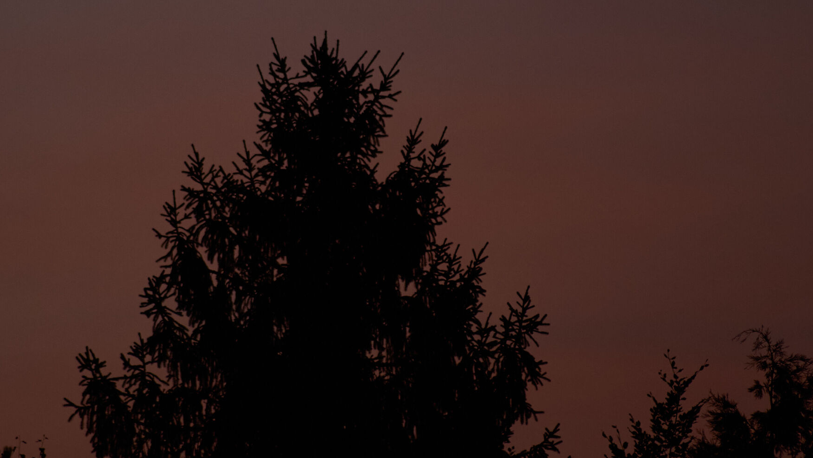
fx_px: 13906
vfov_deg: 1.9
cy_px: 100
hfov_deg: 3.3
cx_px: 371
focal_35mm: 645
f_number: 5.6
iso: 800
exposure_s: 1/1600
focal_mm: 300
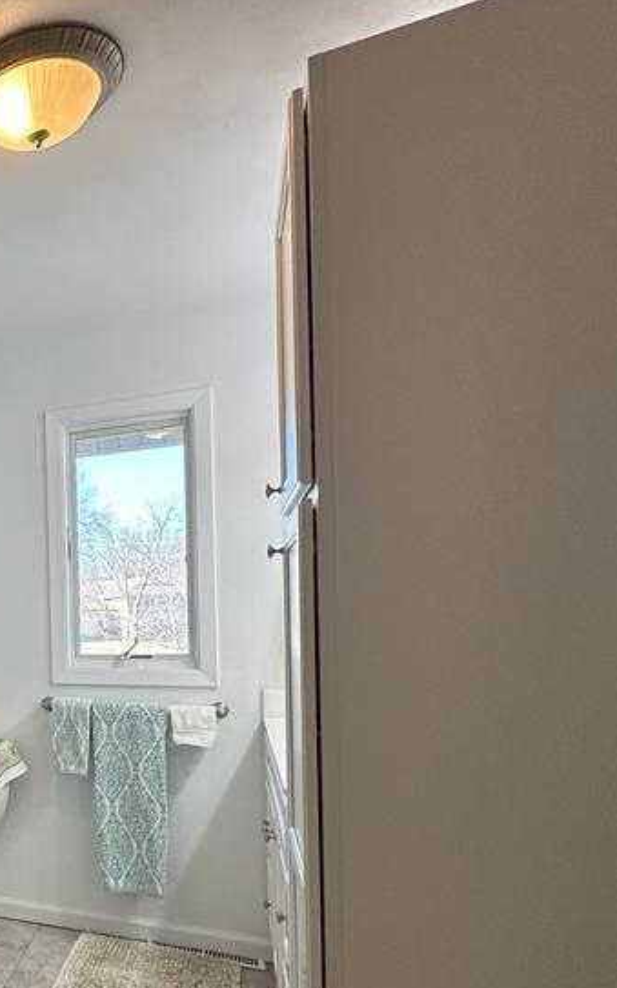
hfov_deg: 32.4
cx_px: -200
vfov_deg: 65.4
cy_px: 622
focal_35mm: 28
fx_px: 754
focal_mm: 2.22
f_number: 2.2
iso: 160
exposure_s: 1/120
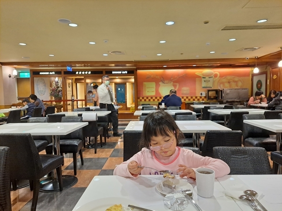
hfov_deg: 71.6
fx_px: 196
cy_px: 106
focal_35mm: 24
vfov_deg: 56.8
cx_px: 141
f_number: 1.8
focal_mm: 5.23
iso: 320
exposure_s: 1/60
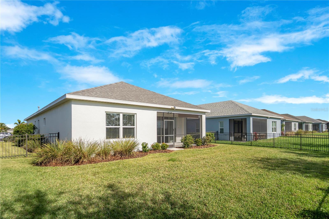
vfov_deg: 81.2
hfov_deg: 104.3
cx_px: 164
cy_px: 110
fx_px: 128
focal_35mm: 14
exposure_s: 1/800
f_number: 5
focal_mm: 14
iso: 100
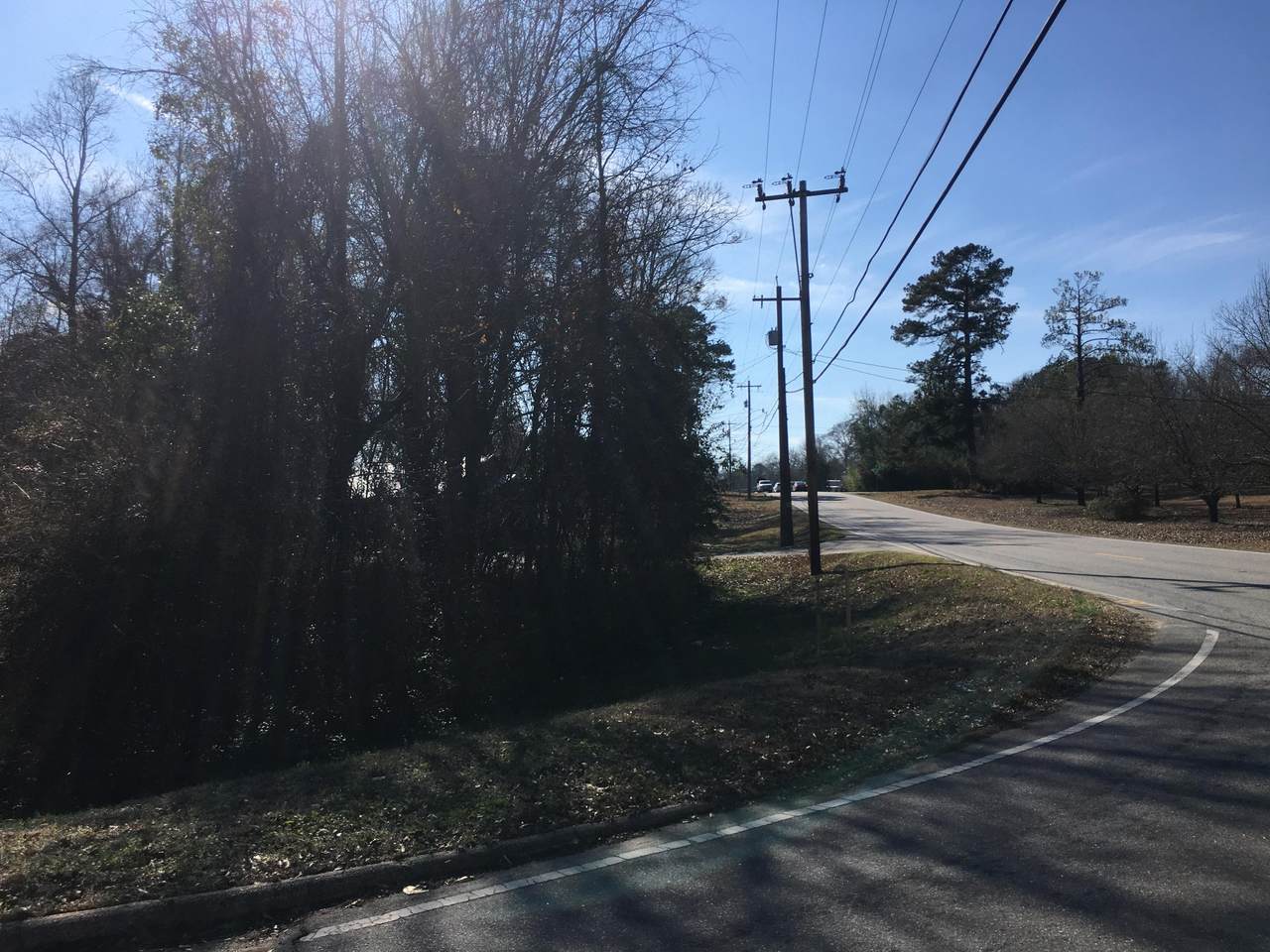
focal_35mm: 29
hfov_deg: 61.7
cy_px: 476
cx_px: 635
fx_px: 1064
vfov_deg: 48.2
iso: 25
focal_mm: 4.15
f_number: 2.2
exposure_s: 1/2262
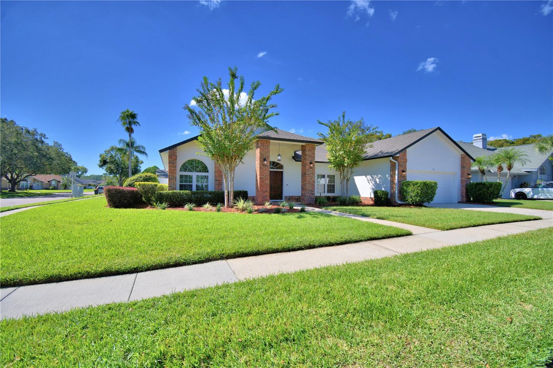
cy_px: 184
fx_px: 230
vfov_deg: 77.3
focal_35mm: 15
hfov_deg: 100.4
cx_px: 276
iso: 100
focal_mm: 10
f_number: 4.5
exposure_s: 1/1600
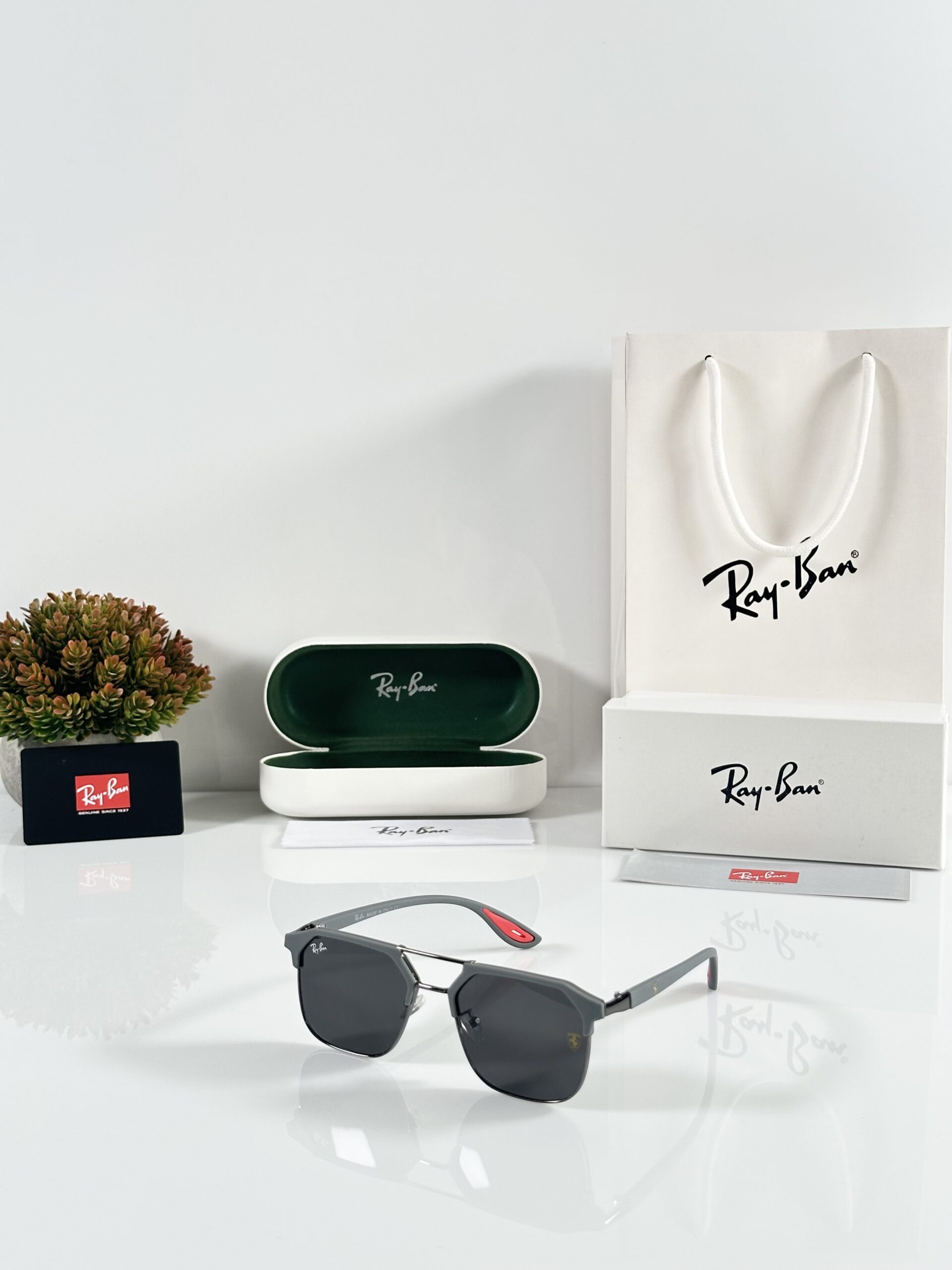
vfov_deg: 39.7
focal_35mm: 48
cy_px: 635
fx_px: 1760
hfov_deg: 30.3
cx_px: 476
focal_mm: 6.86
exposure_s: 1/107
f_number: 1.78
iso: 80
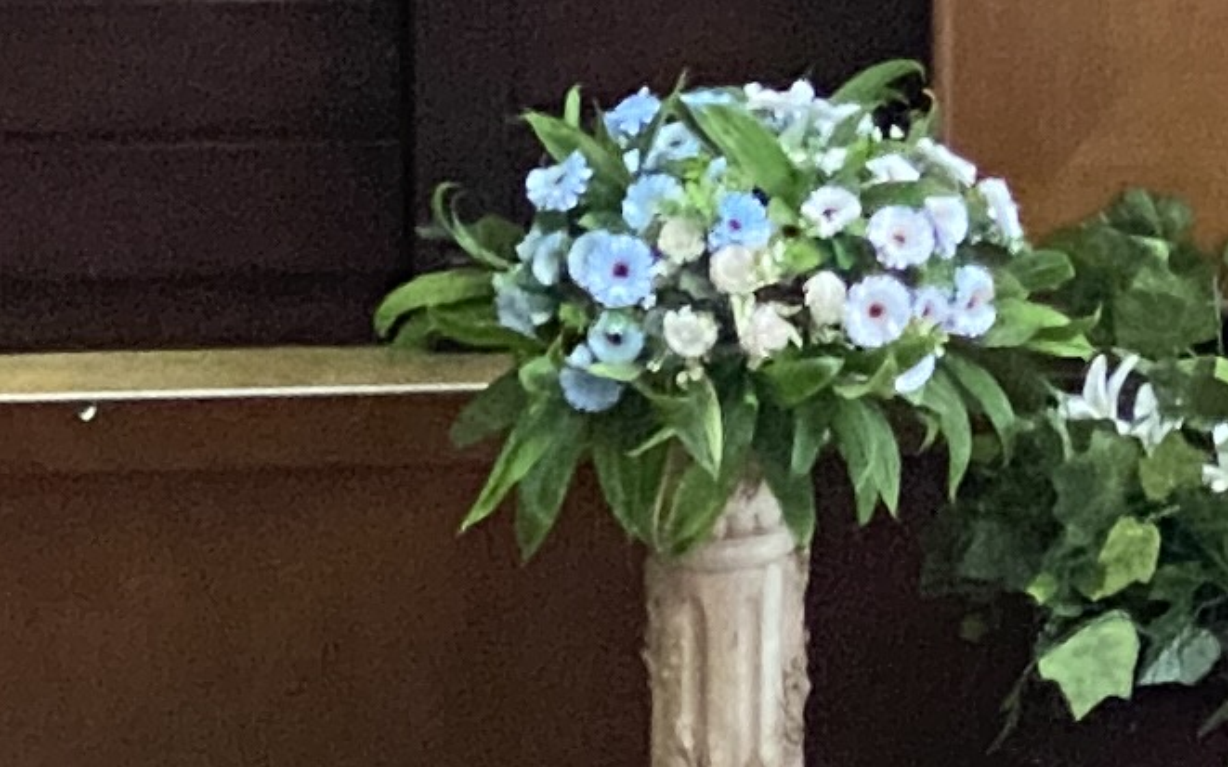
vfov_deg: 3.8
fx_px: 11244
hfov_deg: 6.1
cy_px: -1205
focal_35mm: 336
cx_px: 2094
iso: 640
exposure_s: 1/50
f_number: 2
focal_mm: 6
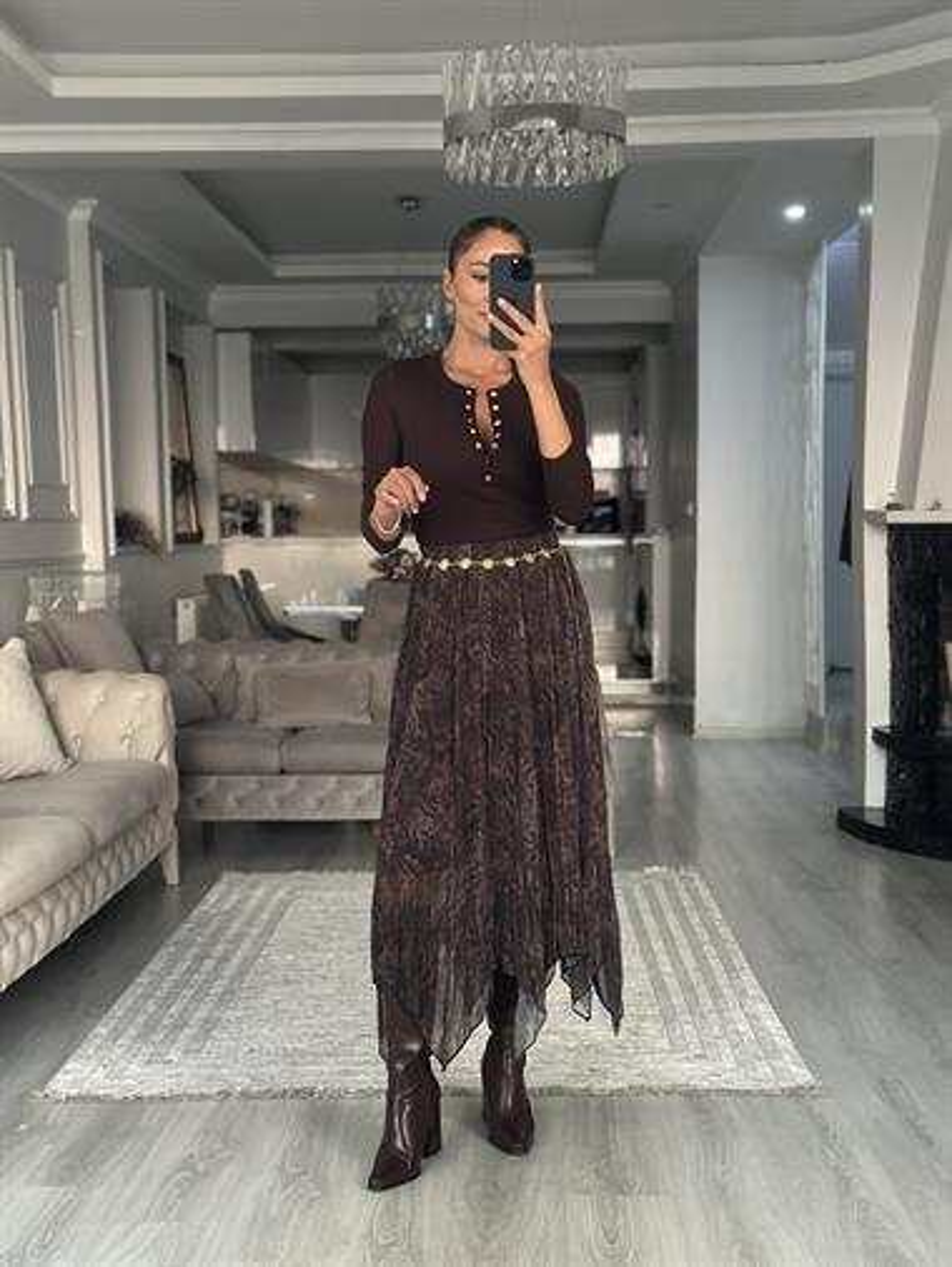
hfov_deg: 30.3
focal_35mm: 48
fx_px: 1759
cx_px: 476
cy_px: 634
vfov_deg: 39.6
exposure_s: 1/46
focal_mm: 6.86
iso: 400
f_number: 1.78
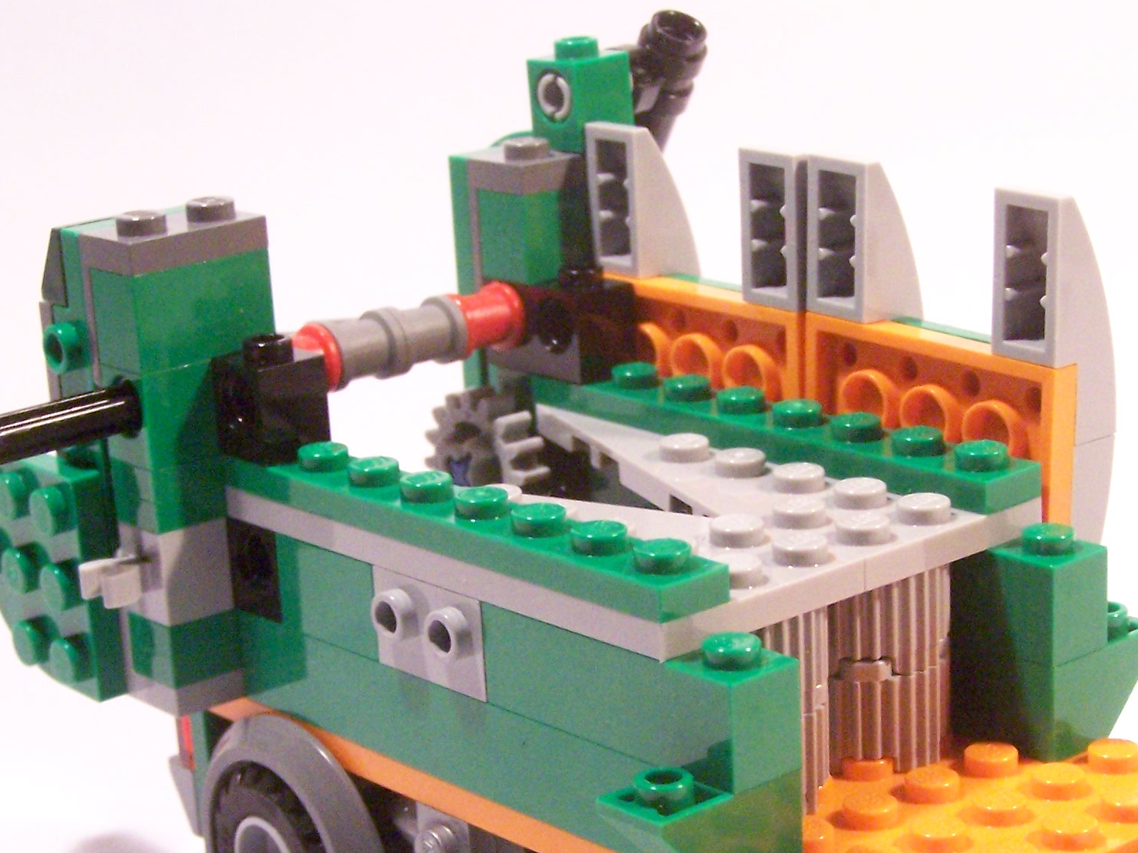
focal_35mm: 89
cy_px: 619
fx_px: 2926
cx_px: 702
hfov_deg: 22.0
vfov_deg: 16.5
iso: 400
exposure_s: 1/45
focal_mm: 8.5
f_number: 3.2
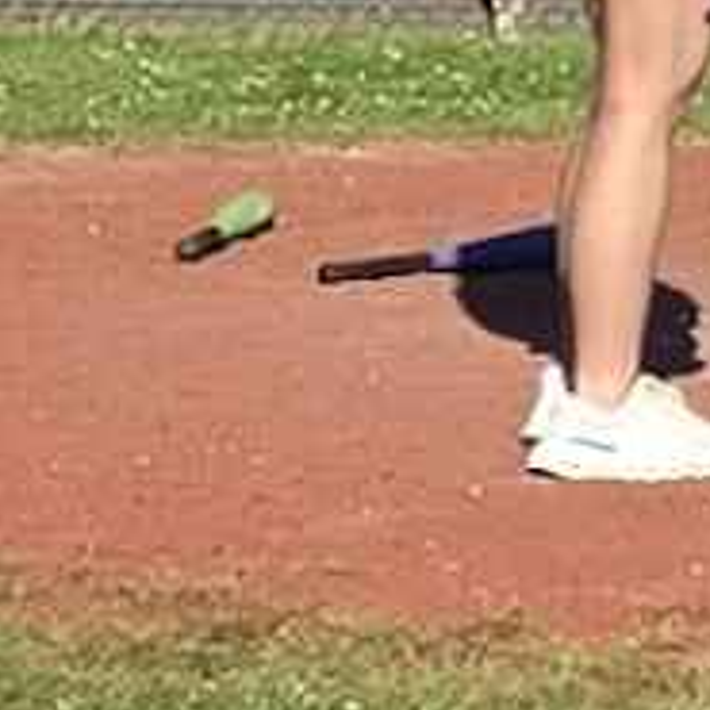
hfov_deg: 11.9
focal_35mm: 110
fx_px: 2553
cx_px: 1854
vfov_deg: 15.2
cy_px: -165
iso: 25
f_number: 1.8
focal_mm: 5.4
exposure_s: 1/2693
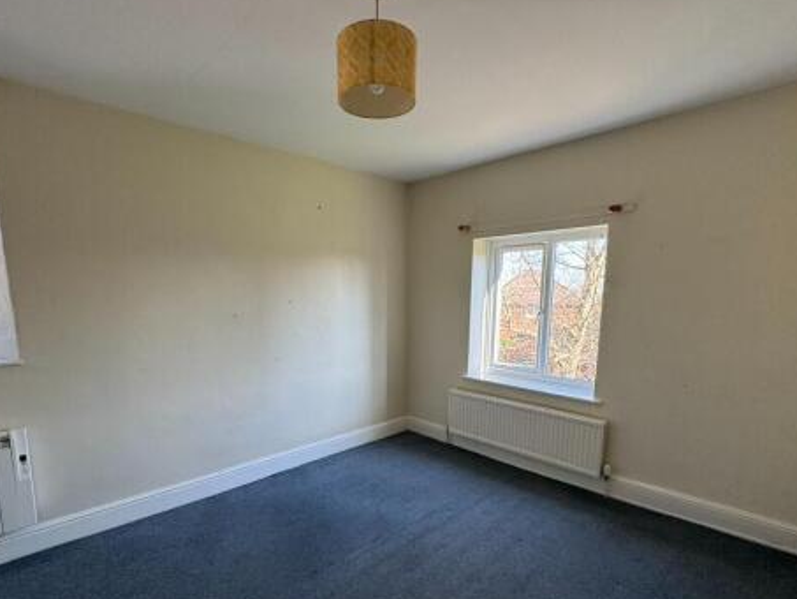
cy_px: 359
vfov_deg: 70.9
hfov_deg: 87.7
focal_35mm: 18
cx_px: 379
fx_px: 415
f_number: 2.2
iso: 80
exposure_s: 1/99
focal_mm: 2.22
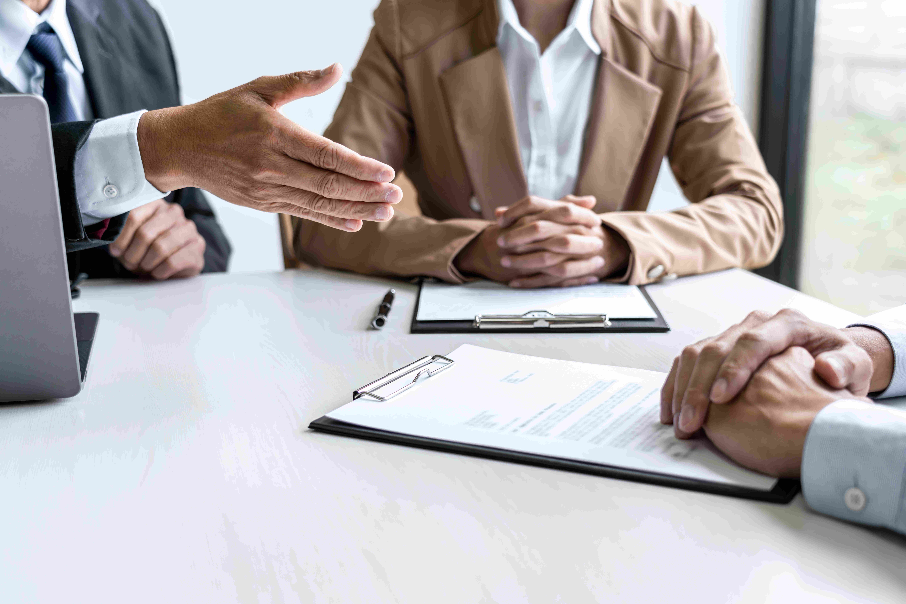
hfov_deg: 39.6
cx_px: 469
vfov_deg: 27.0
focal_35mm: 50
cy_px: 313
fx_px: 1258
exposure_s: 1/80
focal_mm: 47
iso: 250
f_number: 4
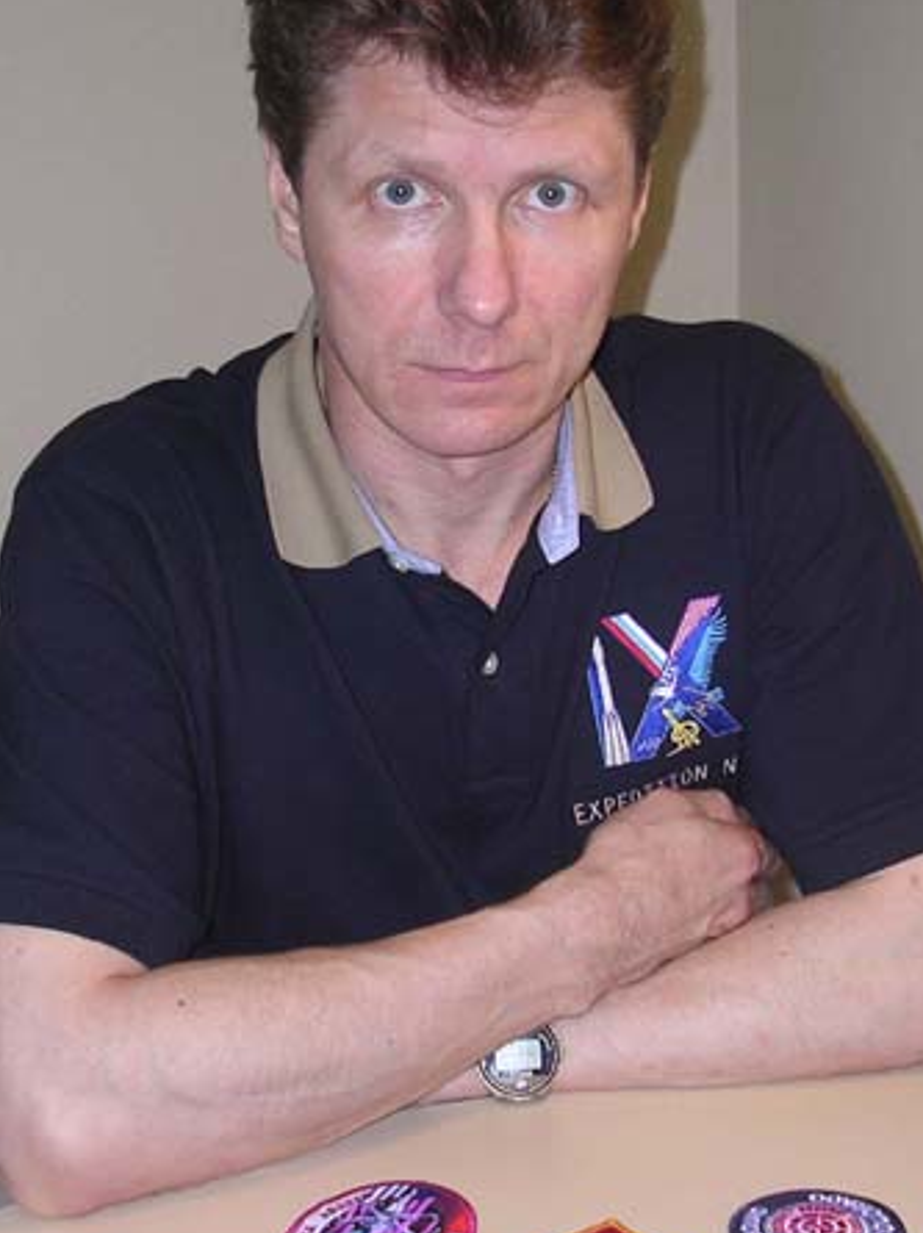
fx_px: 2029
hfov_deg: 25.6
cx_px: 380
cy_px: 686
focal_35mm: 57
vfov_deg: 33.8
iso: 100
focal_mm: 5.8
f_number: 2.8
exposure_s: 1/60.1
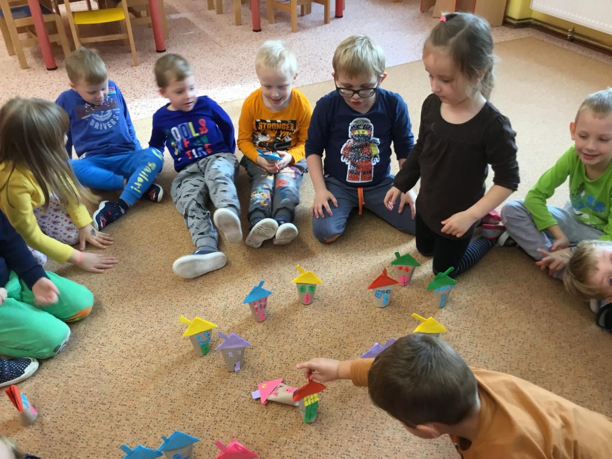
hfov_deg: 58.3
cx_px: 306
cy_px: 230
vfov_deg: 45.5
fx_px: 548
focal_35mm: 31
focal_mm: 3.3
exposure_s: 1/33
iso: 64
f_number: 2.4
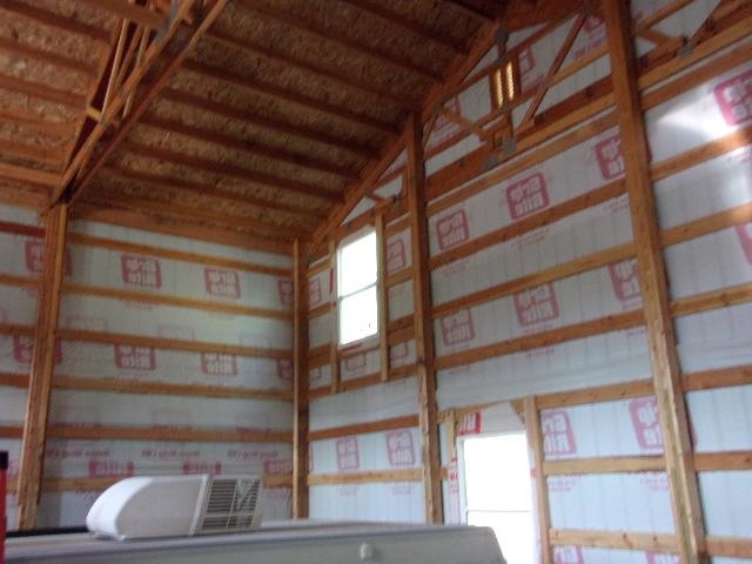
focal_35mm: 34
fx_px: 739
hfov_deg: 54.0
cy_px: 282
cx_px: 376
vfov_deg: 41.8
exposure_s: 1/19
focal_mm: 6.1
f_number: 3.3
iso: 400
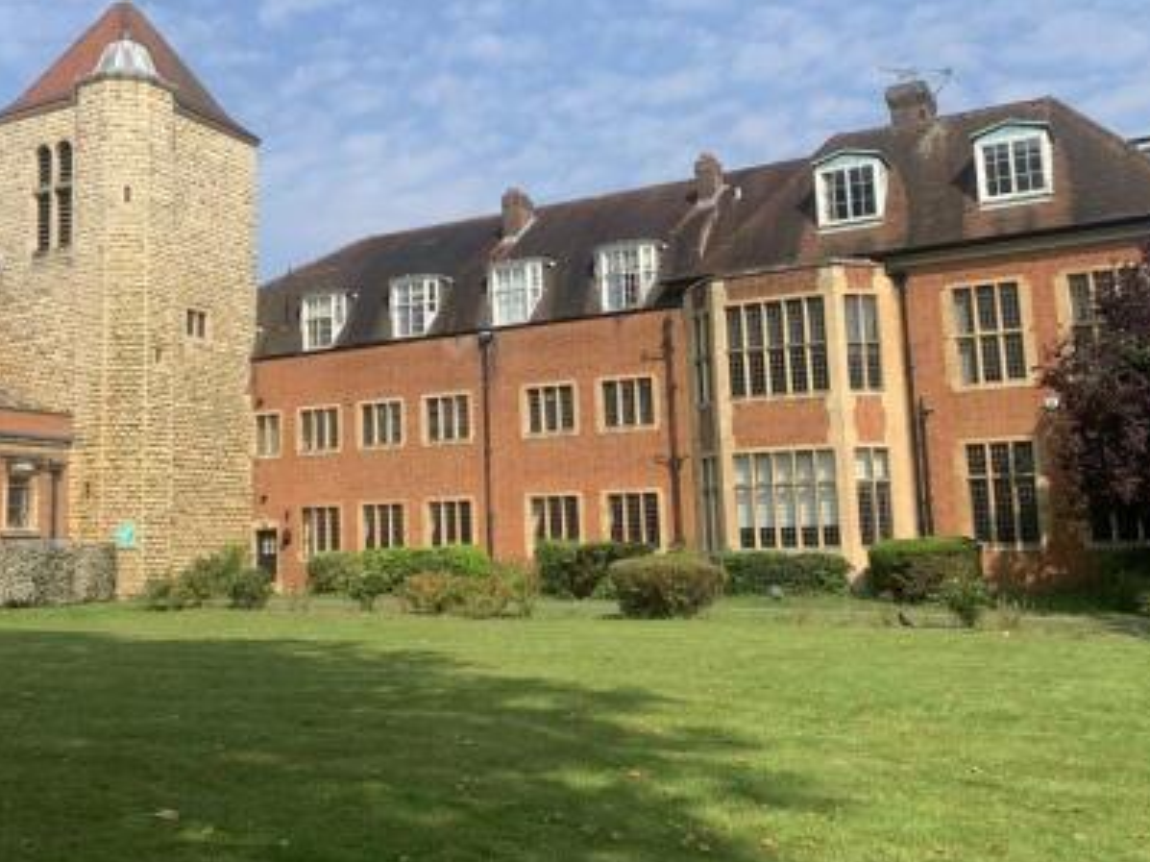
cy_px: 396
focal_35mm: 38
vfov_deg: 37.7
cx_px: 419
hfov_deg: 48.4
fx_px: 1262
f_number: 1.8
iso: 25
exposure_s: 1/2208
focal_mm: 4.25
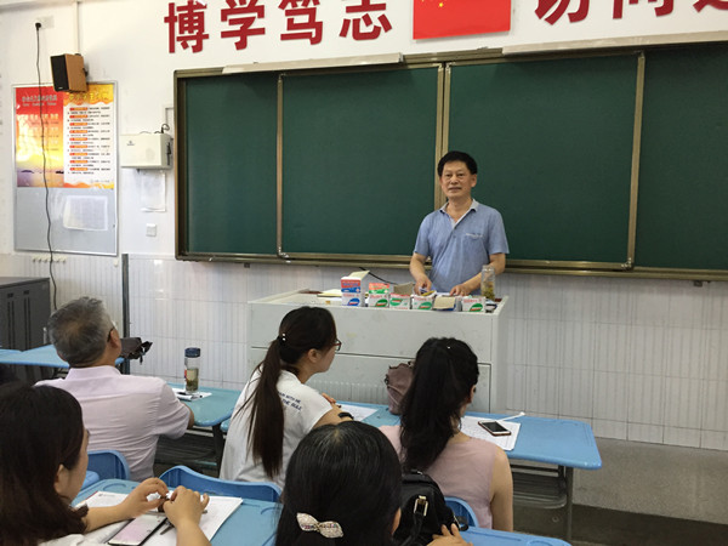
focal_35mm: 29
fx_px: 610
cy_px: 273
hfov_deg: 61.7
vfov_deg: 48.2
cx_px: 364
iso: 160
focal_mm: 4.15
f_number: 2.2
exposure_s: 1/33
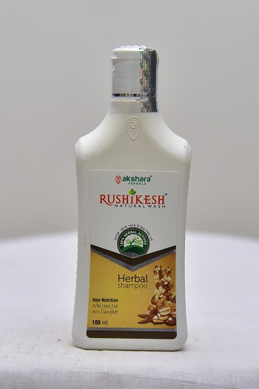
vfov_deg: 27.0
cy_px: 194
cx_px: 130
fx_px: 810
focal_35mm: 75
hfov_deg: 18.2
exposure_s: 1/125
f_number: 4.5
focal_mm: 75
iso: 1600
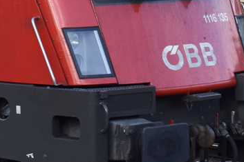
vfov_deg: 7.1
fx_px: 1307
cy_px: 26
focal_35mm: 193
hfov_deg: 10.3
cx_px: -127
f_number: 9
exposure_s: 1/160
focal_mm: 28
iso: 400
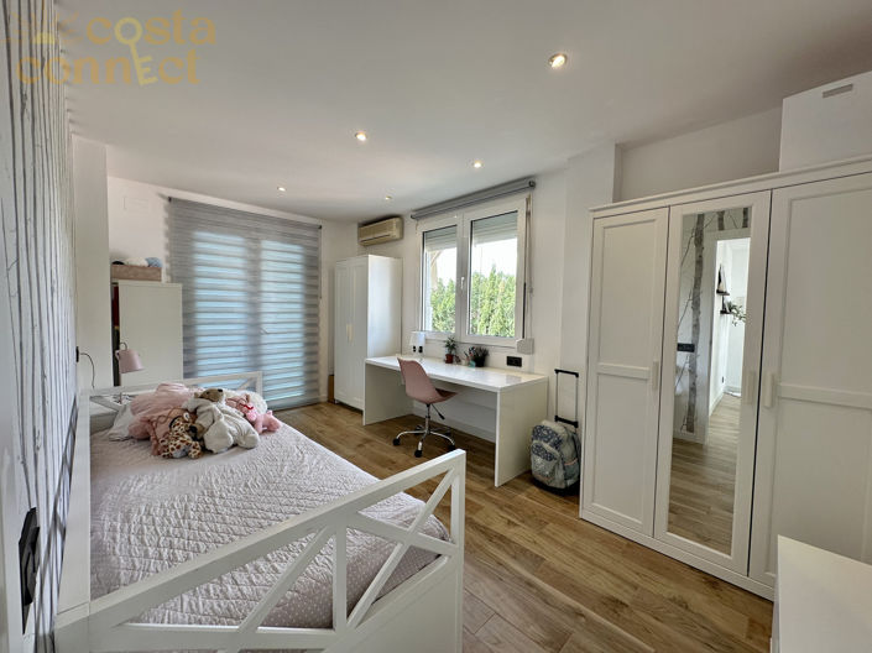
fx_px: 352
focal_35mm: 14
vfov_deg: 85.6
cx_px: 436
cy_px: 326
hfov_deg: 102.1
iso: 40
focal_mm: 2.22
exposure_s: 1/112
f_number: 2.2
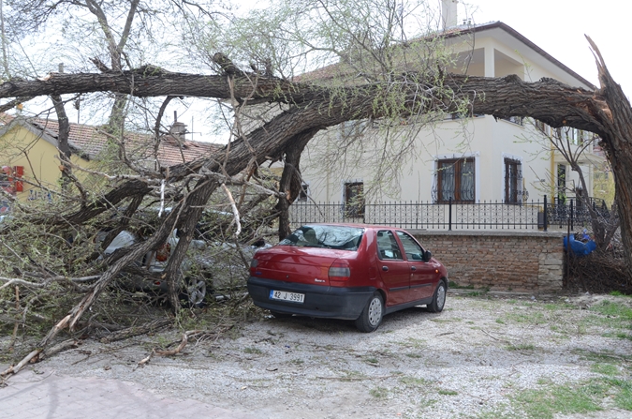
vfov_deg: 40.9
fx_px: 561
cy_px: 193
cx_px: 290
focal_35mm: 32
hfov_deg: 58.7
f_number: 9
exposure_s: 1/320
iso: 250
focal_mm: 18
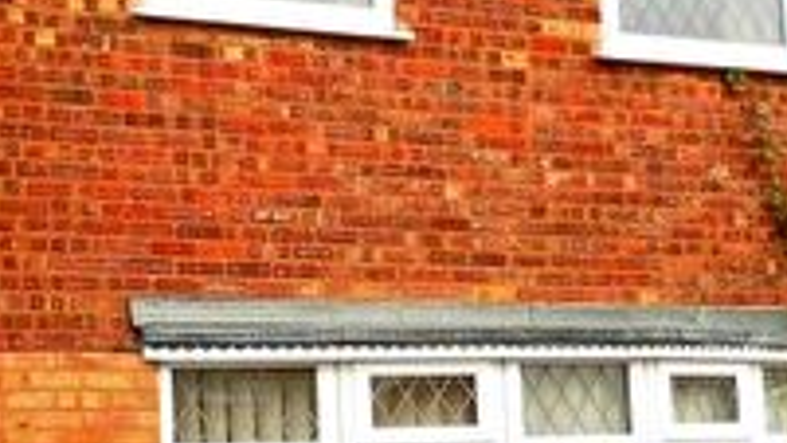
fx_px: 1899
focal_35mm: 91
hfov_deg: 23.3
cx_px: 262
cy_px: 343
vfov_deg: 13.2
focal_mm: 4.3
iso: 100
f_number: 4
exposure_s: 1/125
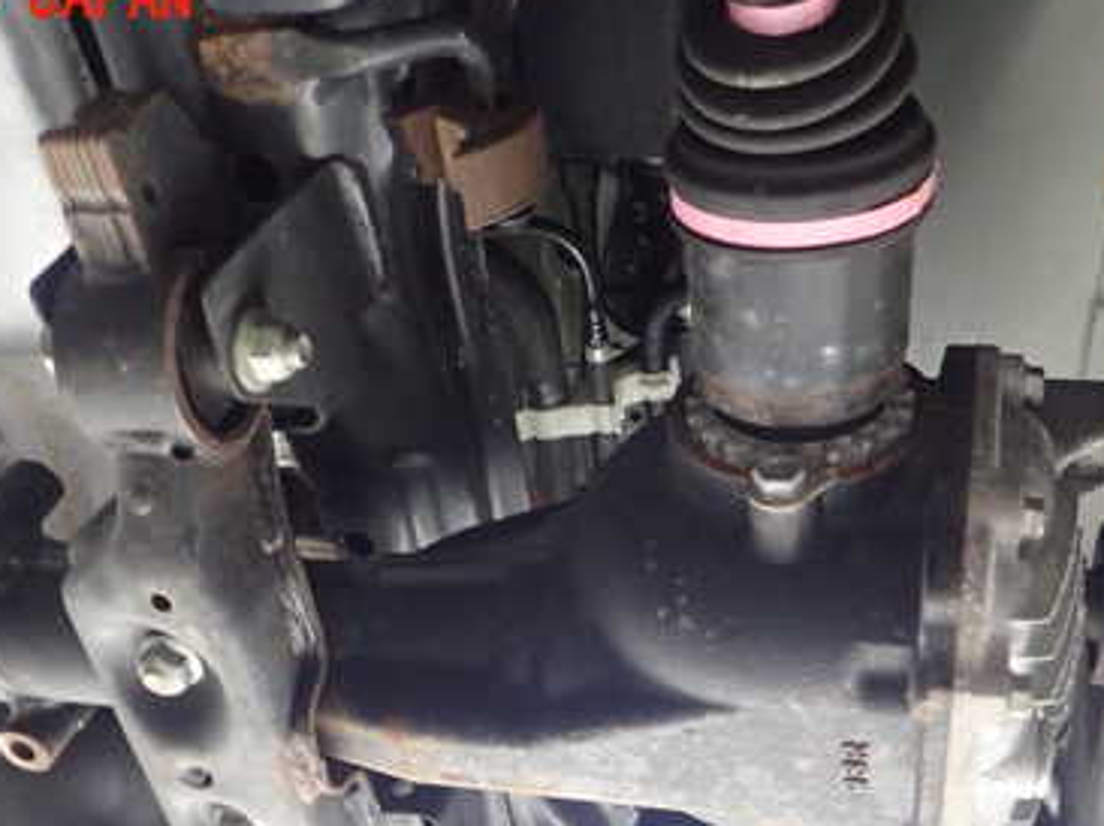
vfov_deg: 34.2
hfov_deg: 45.8
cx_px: 549
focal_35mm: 41
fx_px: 1307
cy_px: 639
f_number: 2
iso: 640
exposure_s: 1/30
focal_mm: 4.5
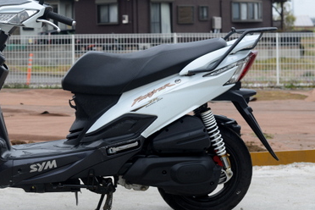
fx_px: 752
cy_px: 85
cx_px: 76
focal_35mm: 86
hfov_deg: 23.4
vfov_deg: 15.9
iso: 100
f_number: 5.6
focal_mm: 50
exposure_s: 1/125
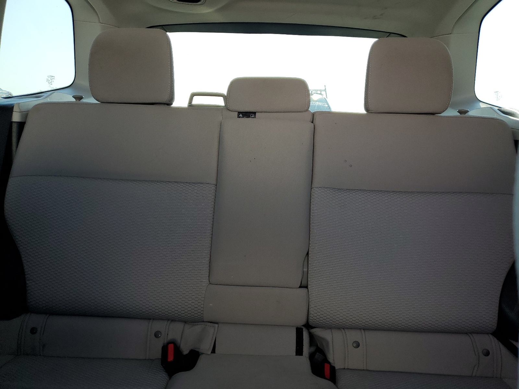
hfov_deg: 67.3
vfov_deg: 53.1
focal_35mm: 26
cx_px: 260
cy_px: 194
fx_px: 390
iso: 50
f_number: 1.5
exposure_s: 1/204
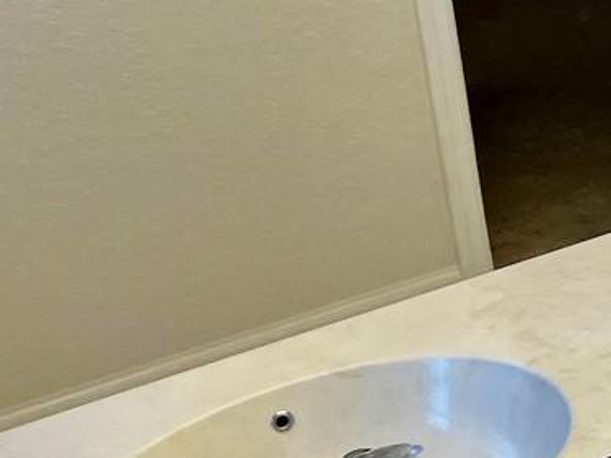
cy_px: 54
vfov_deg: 13.2
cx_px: 1242
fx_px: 1959
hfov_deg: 14.5
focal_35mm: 111
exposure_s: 1/120
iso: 100
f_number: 1.5
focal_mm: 5.7
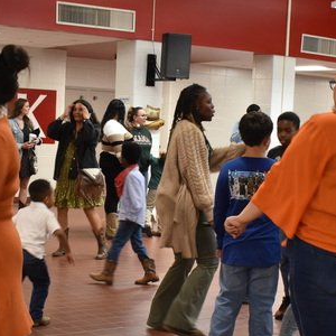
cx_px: 138
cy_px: 225
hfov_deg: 22.1
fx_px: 858
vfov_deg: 22.1
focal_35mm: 78
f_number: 7.1
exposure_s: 1/40
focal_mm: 23
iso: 1250
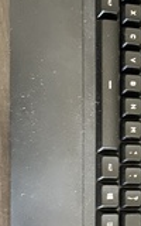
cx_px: 175
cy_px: 189
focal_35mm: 78
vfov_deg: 25.9
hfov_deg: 16.0
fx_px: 480
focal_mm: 4.2
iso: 500
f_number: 1.6
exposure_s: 1/4
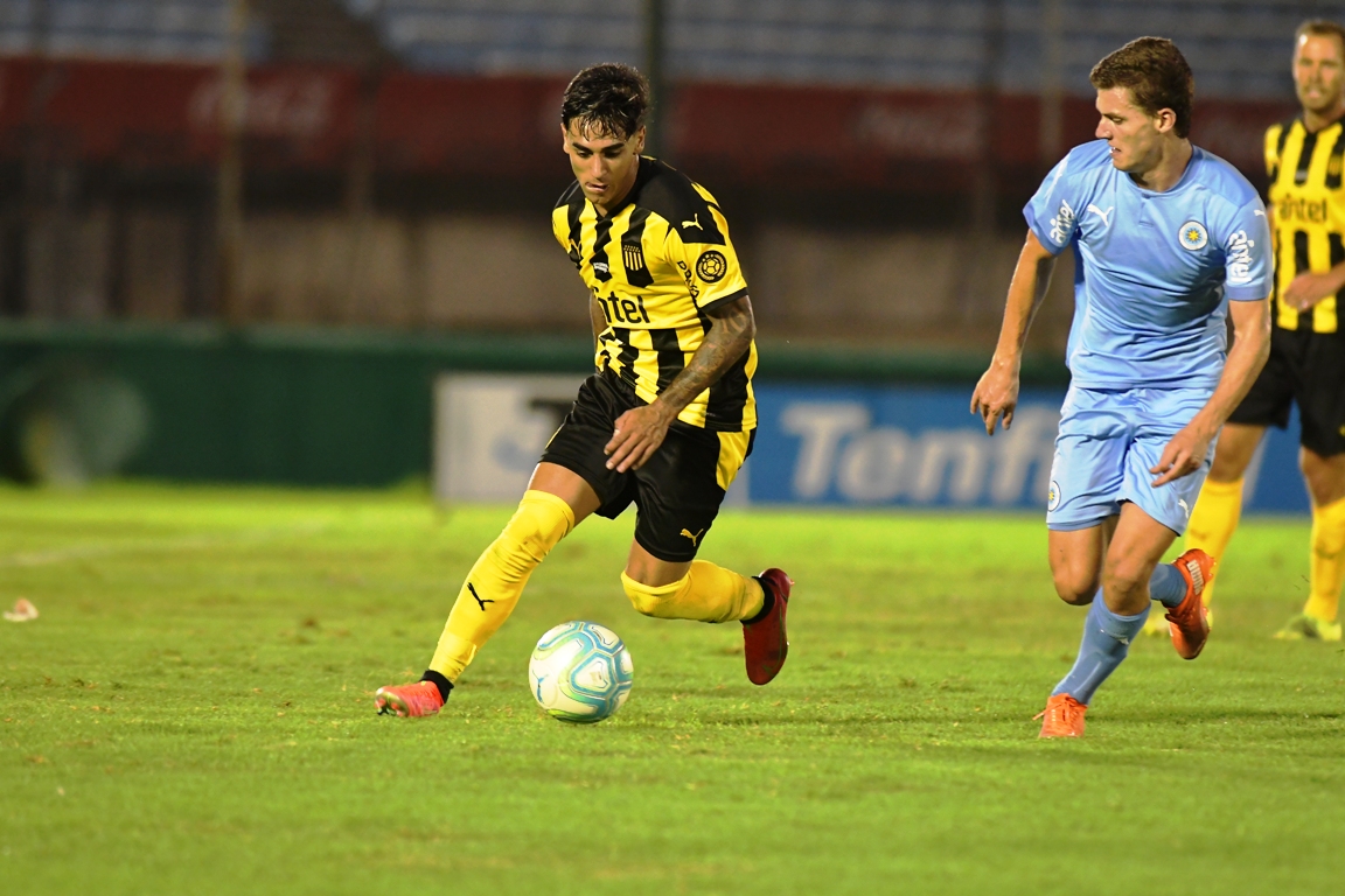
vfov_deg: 3.1
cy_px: 448
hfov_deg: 4.6
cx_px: 672
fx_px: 16811
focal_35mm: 450
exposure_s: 1/800
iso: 3200
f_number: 3.5
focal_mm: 300
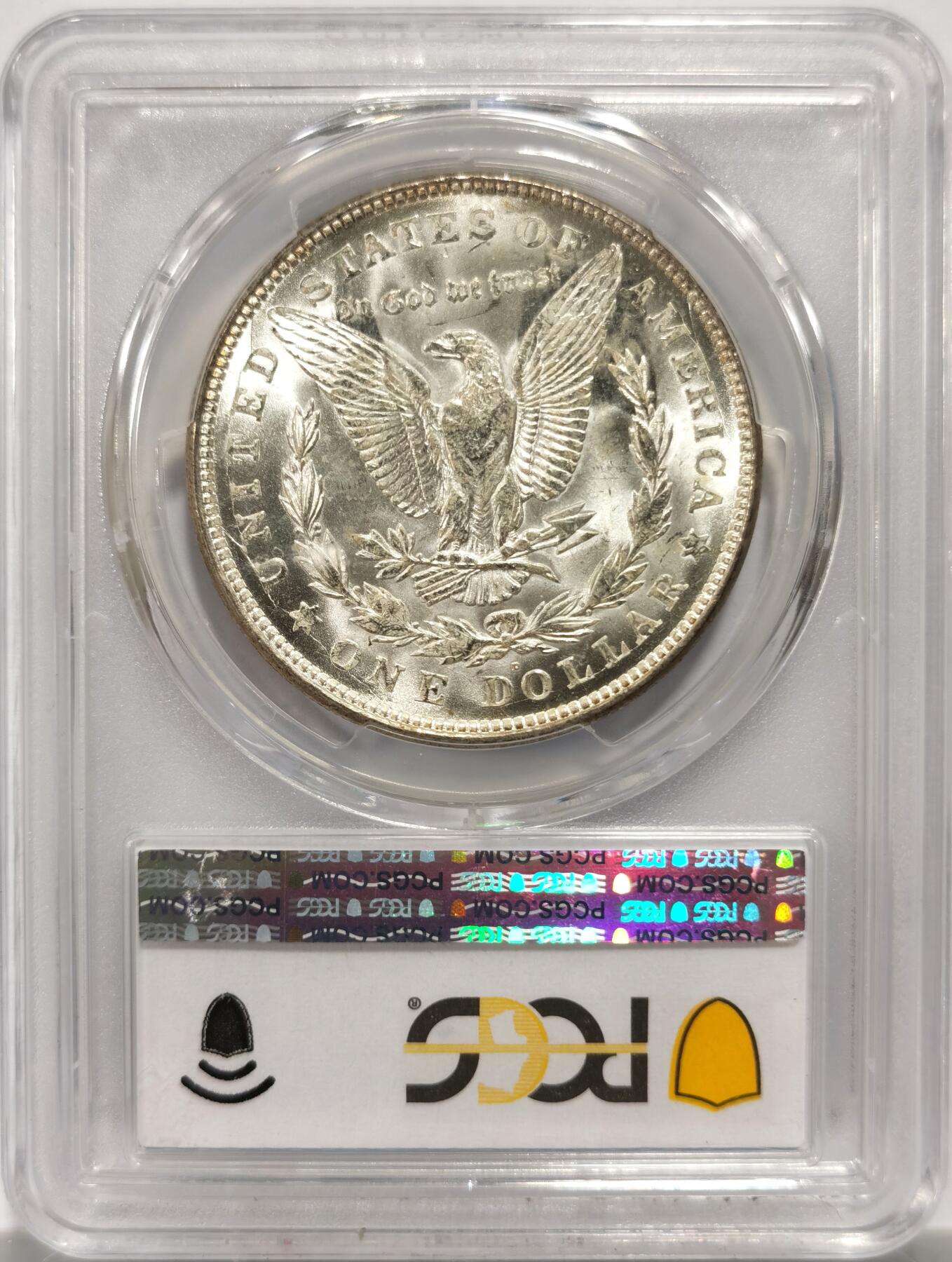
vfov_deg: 35.5
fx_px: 1973
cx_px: 476
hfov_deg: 27.1
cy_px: 631
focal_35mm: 54
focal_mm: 5.56
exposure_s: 1/100
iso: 80
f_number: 16
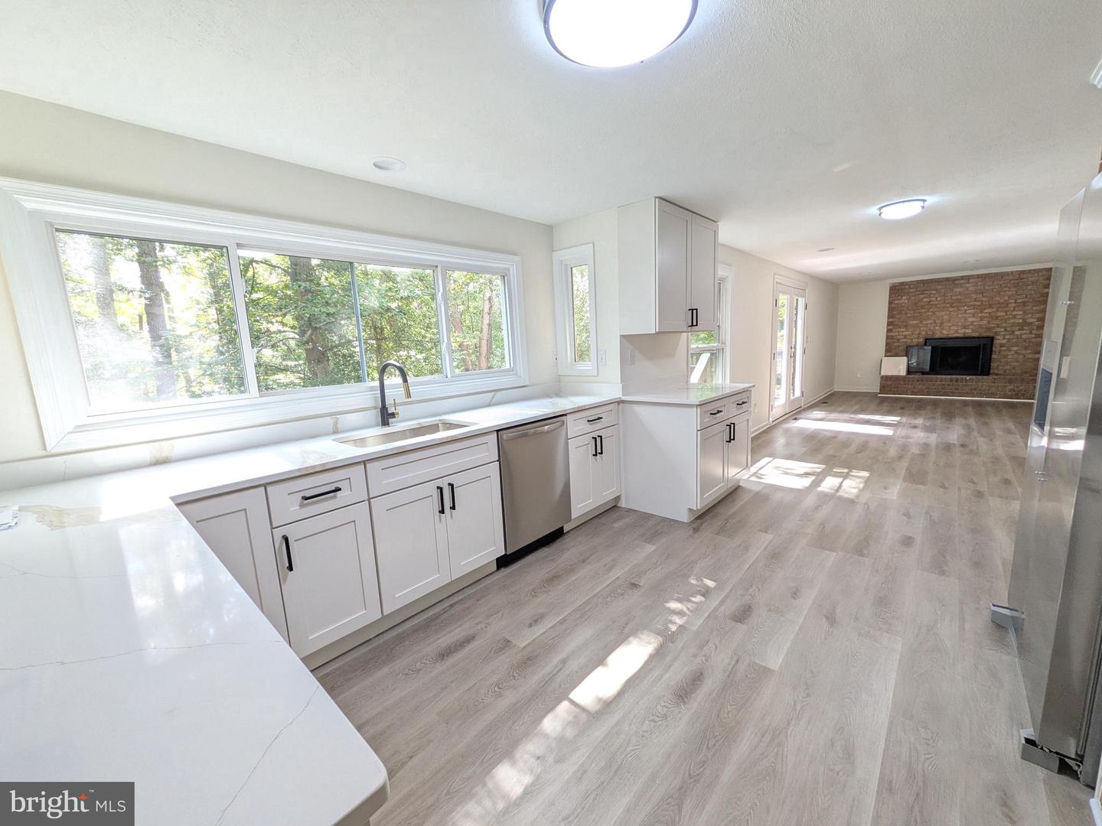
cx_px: 551
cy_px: 413
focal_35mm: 14
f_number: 2.2
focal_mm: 1.83
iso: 110
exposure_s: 1/60
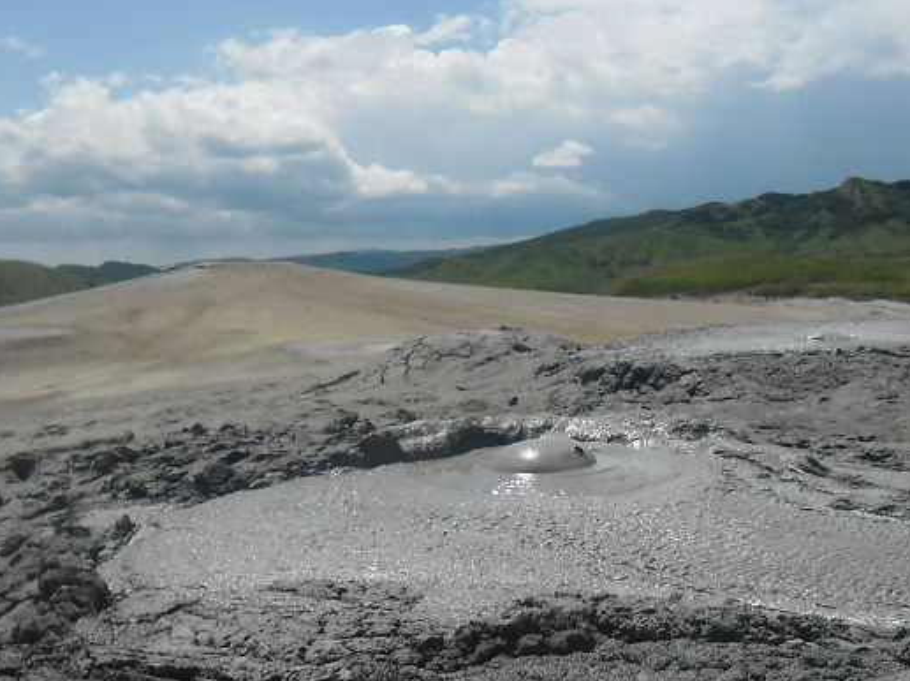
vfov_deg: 31.2
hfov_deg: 40.8
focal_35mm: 46
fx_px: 1208
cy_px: 464
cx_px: 597
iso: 80
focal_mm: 4.9
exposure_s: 1/304
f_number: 9
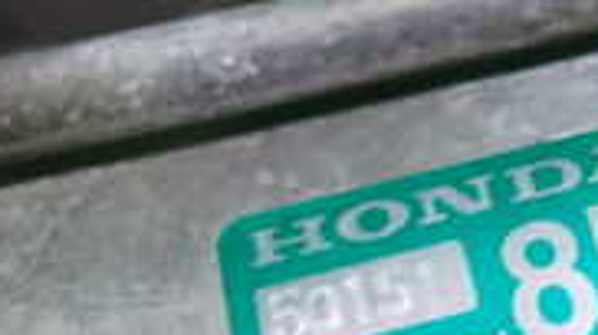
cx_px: 575
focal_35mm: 90
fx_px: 1426
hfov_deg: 22.9
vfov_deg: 13.3
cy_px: 292
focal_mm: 4.5
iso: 200
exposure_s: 1/30
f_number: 2
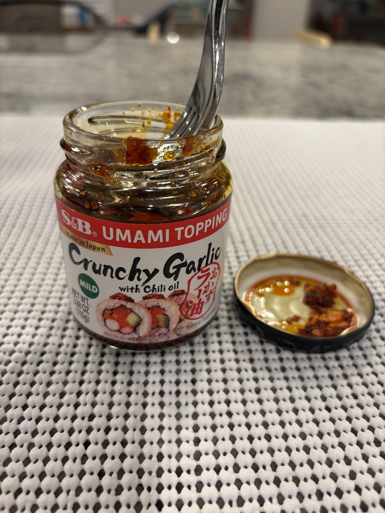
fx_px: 386
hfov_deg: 53.1
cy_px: 256
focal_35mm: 26
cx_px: 192
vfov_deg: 67.3
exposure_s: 1/60
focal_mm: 5.96
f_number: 1.6
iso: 125
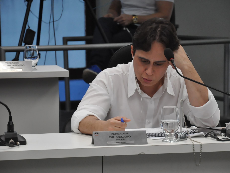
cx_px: 123
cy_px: 84
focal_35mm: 178
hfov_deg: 11.1
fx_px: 1180
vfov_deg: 8.4
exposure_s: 1/200
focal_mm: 105
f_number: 5.6
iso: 2000
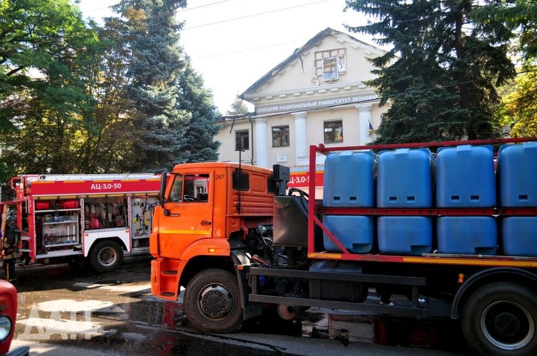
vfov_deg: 43.5
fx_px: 447
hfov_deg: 62.0
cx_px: 268
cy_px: 178
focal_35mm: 30
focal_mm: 20
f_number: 4
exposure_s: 1/250
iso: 250
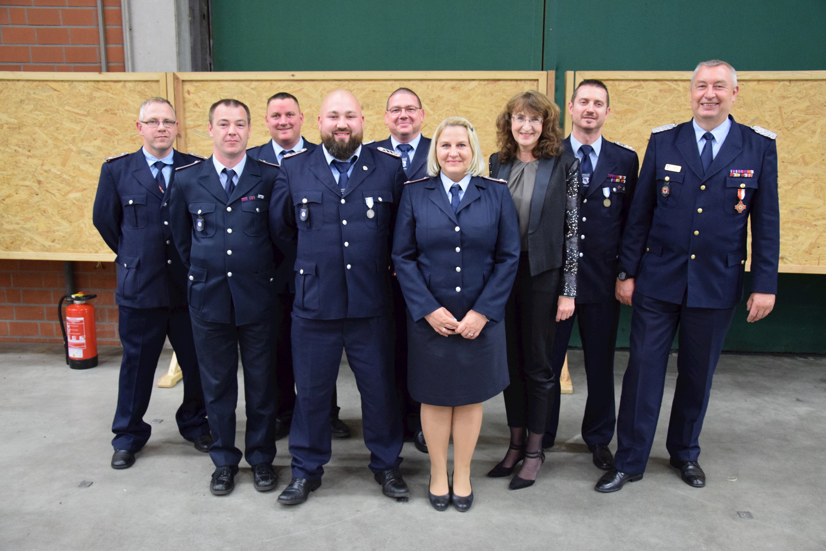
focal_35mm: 33
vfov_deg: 40.0
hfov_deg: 57.2
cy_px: 276
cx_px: 413
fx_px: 757
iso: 2800
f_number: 3.8
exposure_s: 1/60
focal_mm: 22
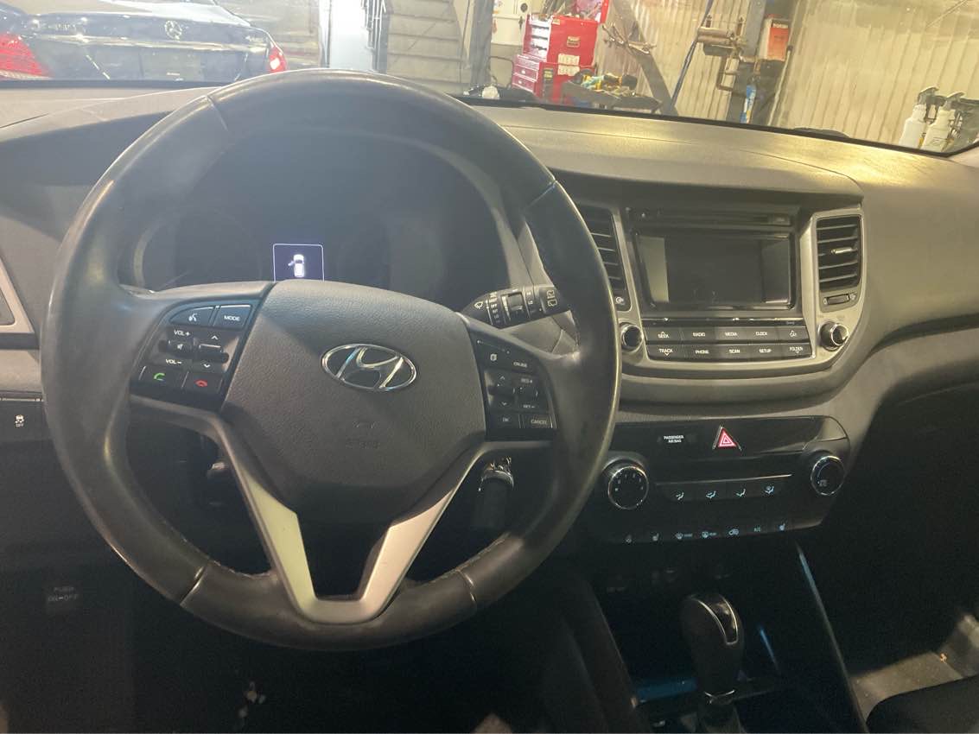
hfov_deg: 61.7
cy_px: 367
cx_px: 490
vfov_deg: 48.2
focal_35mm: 29
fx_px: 820
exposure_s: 1/40
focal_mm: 3
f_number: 1.8
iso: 320
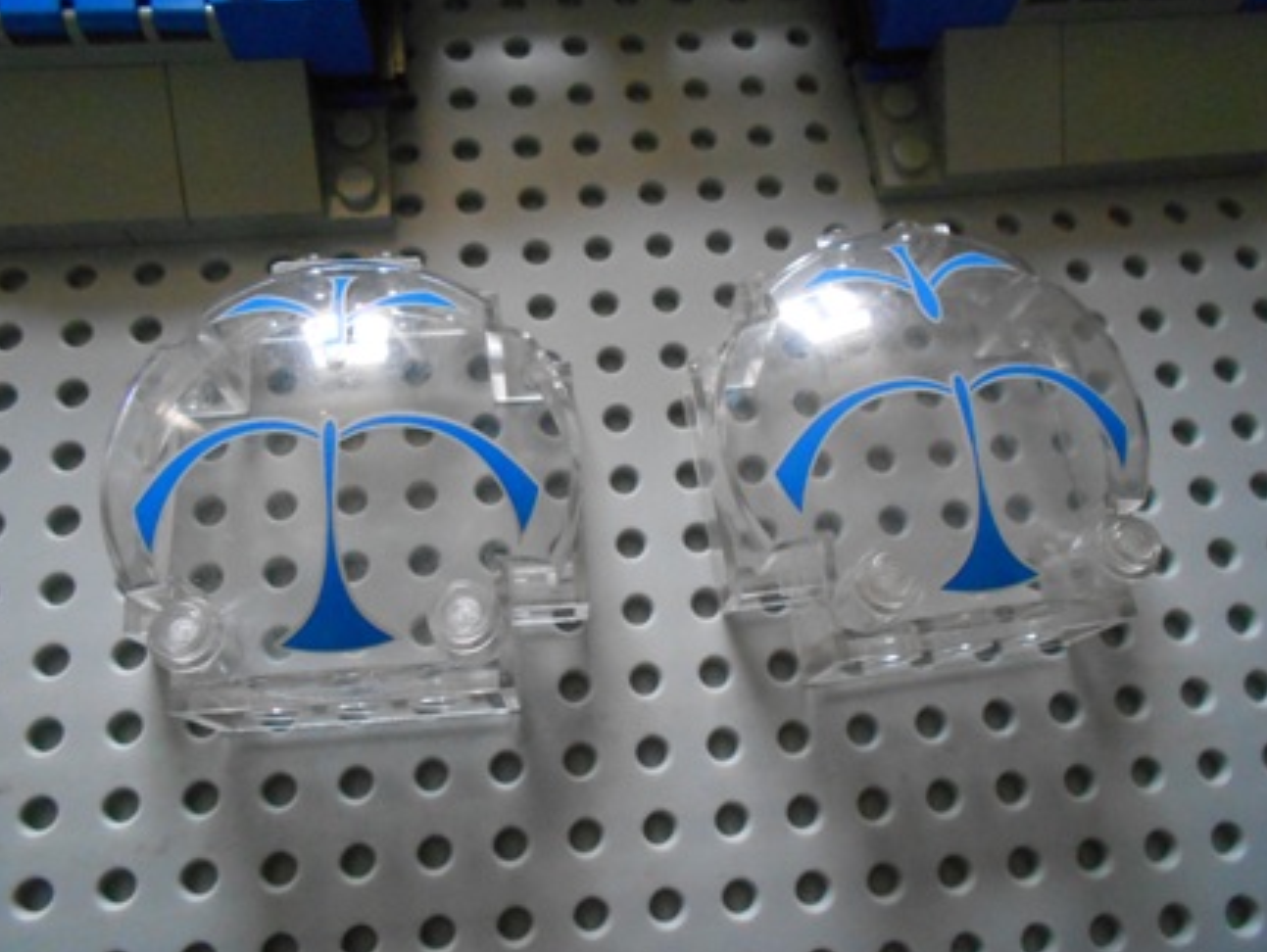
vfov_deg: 51.4
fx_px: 989
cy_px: 482
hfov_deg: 65.3
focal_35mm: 27
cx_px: 644
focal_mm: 4.6
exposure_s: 1/125
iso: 640
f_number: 3.2
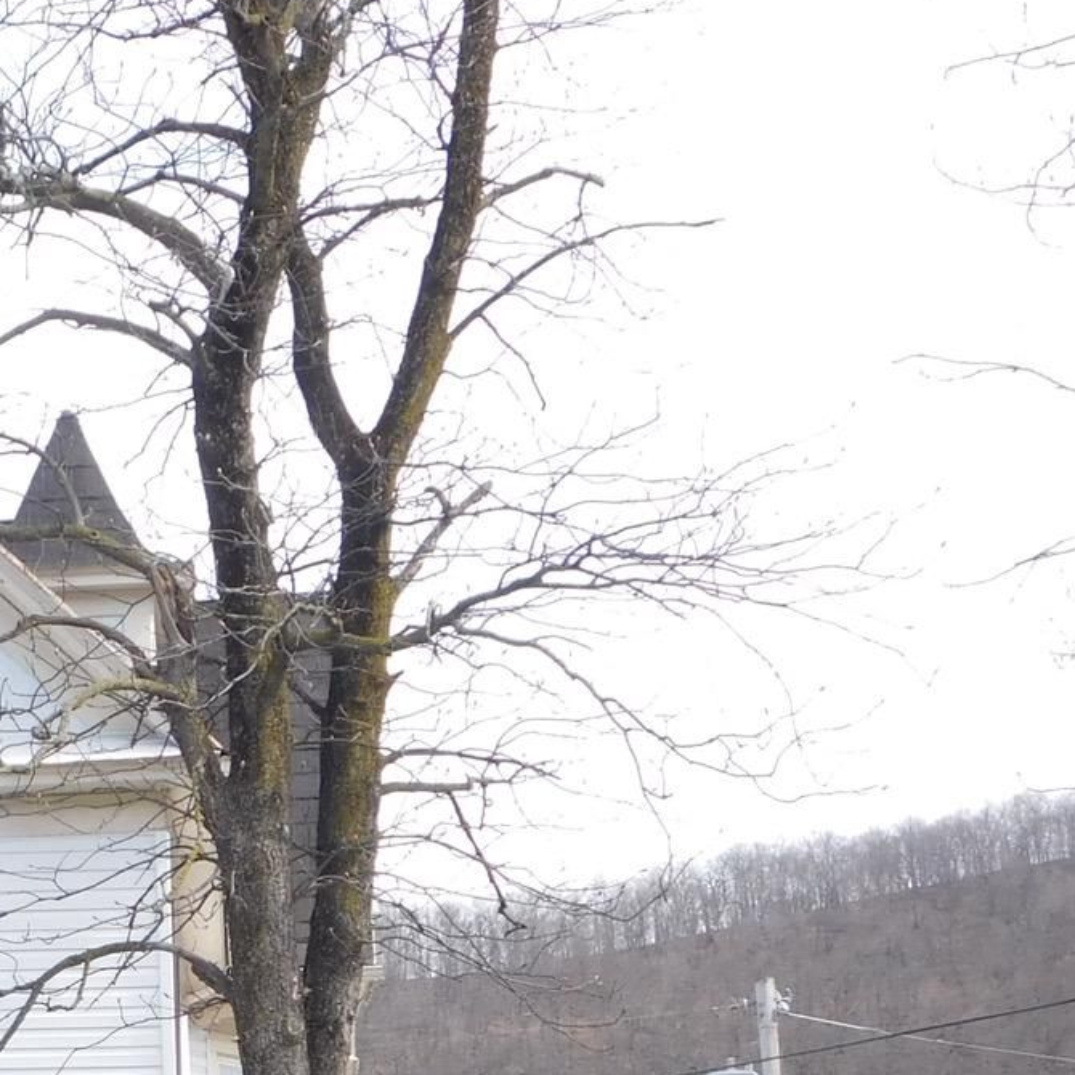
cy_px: 1003
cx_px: -411
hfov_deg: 15.2
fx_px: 3795
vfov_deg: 15.9
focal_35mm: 108
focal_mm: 7.1
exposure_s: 1/400
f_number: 3.6
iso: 125
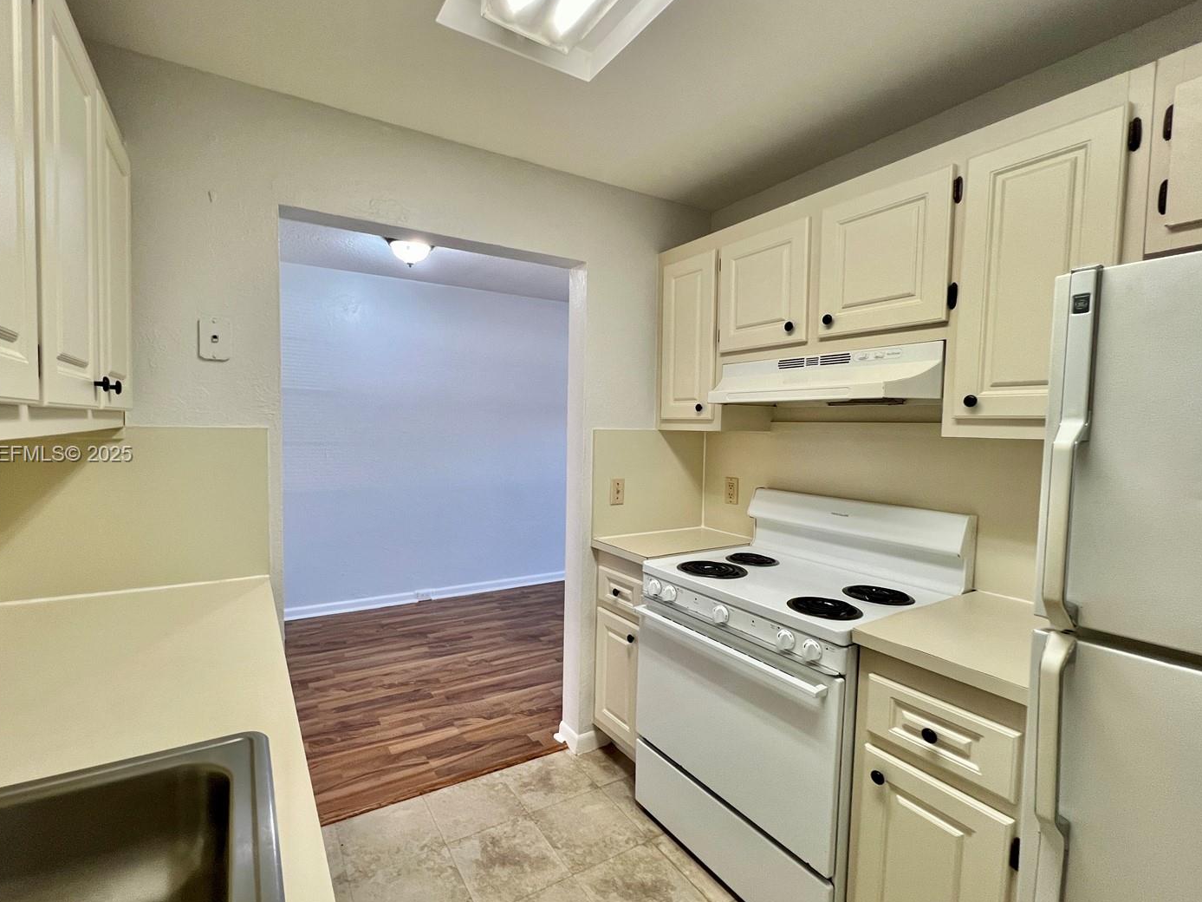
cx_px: 556
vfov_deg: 81.7
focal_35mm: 15
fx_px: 521
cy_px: 455
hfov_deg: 98.0
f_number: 1.8
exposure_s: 1/120
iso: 250
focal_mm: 1.57
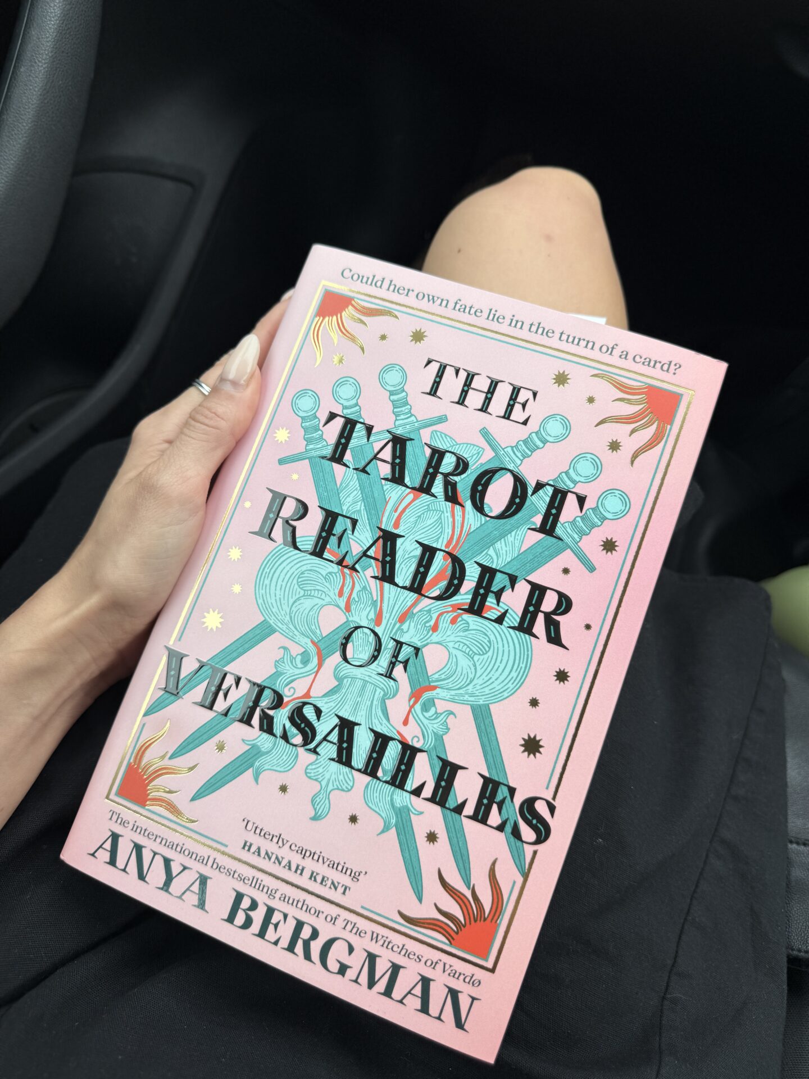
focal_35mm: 24
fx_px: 748
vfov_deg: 71.6
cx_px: 404
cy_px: 540
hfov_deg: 56.8
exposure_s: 1/1410
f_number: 1.78
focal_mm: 6.76
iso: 80
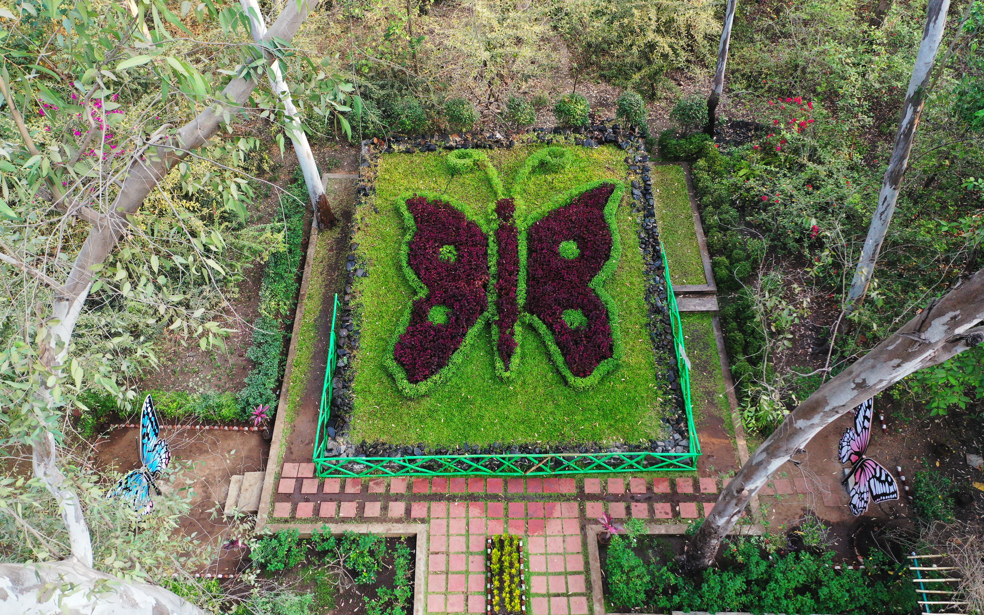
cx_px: 496
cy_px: 292
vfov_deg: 43.1
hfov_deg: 64.6
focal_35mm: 29
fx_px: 778
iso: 200
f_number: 3.2
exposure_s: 1/120
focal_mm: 10.26
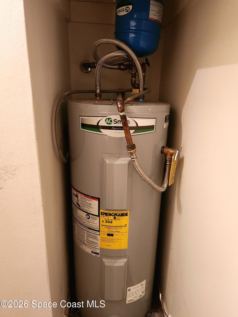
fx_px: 220
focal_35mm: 24
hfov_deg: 56.8
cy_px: 154
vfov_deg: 71.6
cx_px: 124
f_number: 1.8
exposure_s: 1/120
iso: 1000
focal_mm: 5.4
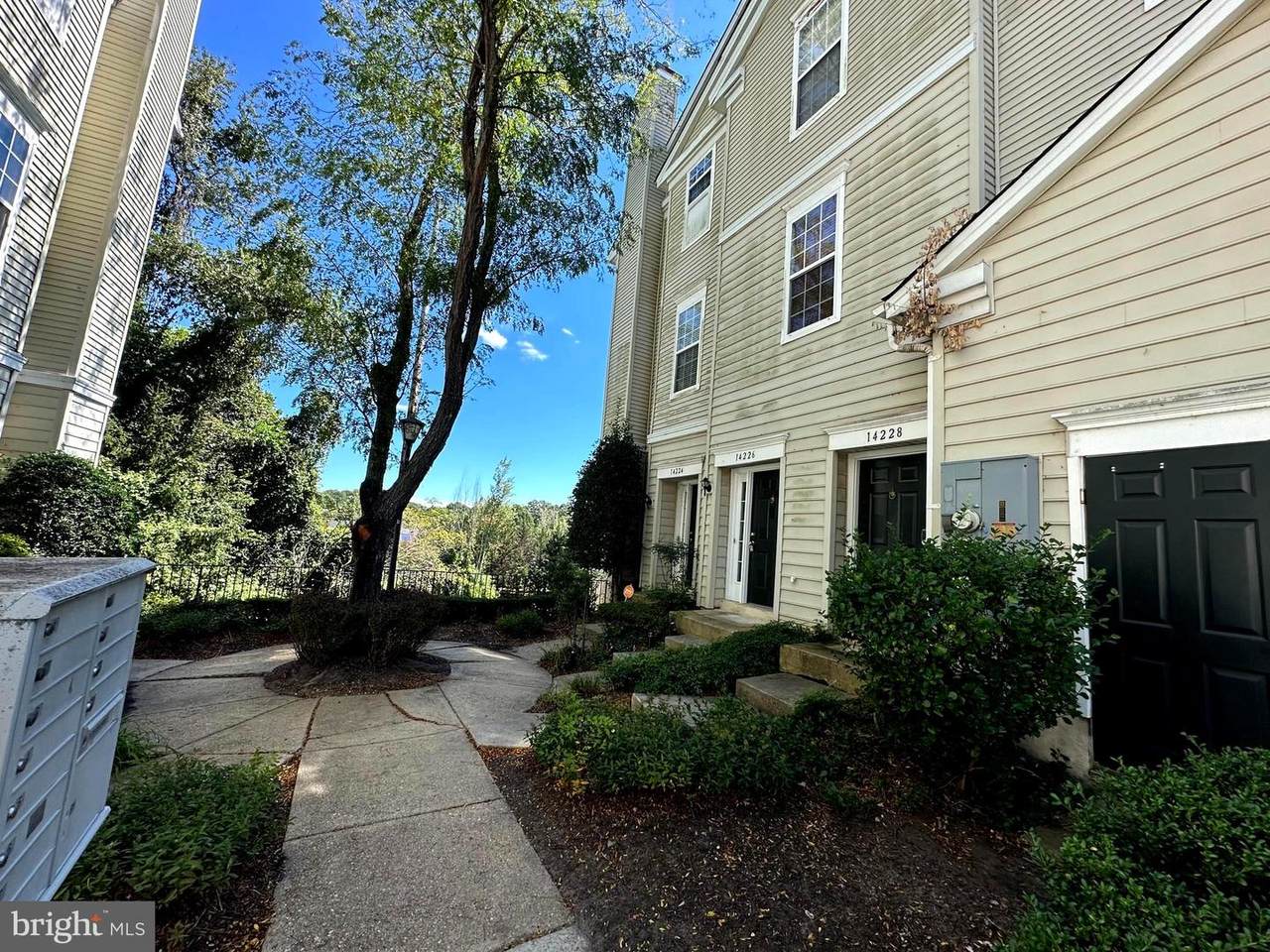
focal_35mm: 14
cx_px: 635
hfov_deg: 102.1
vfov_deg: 85.7
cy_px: 476
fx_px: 514
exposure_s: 1/666
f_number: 2.2
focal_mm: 2.22
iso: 40
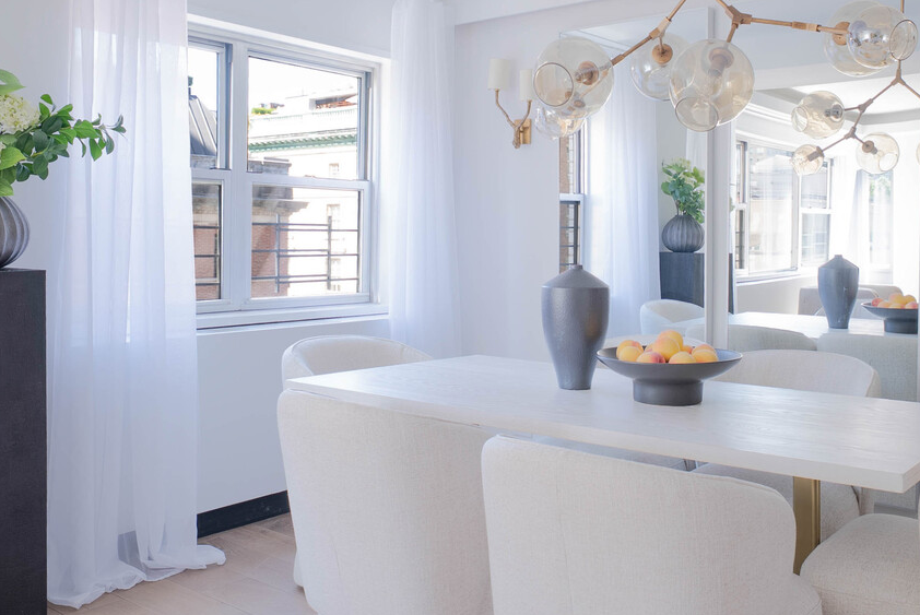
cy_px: 257
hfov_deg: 58.0
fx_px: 818
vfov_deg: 41.1
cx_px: 570
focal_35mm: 32
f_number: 7.1
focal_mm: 18
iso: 100
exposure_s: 1/1.25
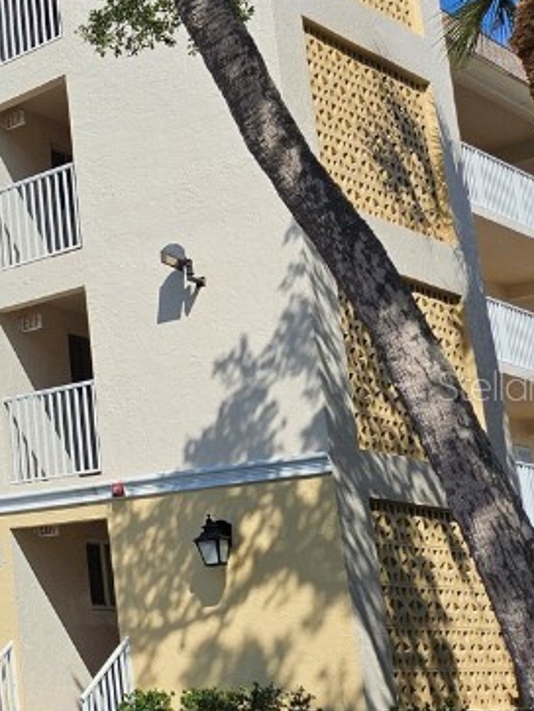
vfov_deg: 29.8
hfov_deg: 18.5
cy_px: 385
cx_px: -383
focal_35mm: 65
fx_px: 1335
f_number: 1.8
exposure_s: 1/4397
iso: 25
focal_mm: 5.4
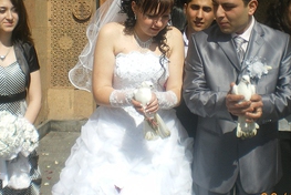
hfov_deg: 31.4
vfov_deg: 21.2
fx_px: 518
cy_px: 54
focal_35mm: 64
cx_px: 155
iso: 50
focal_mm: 6.3
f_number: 4.6
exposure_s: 1/640
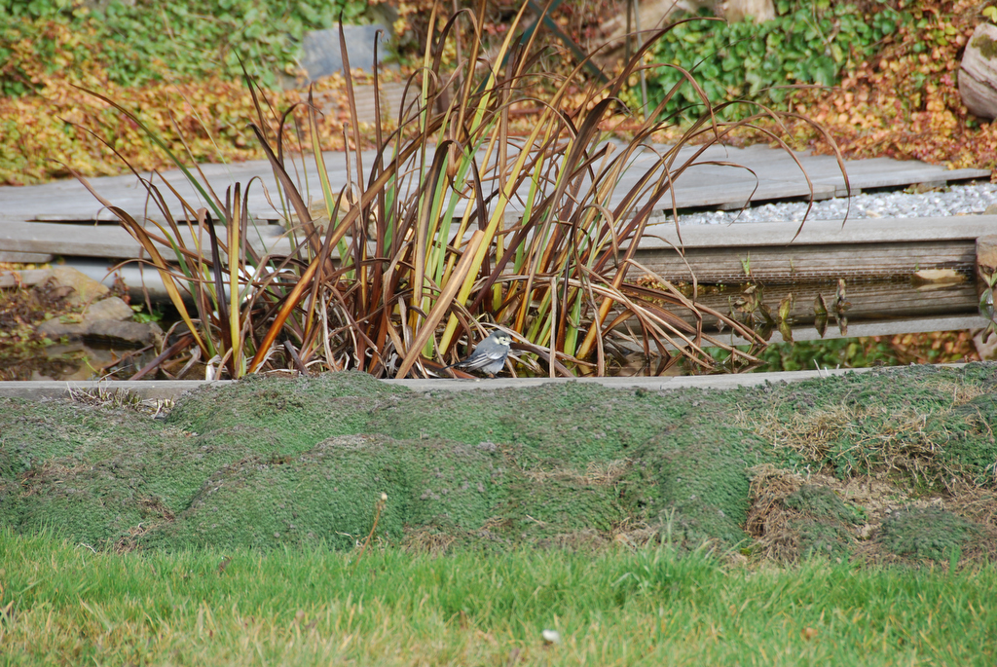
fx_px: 8316
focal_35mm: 300
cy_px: 334
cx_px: 498
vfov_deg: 4.6
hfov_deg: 6.9
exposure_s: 1/125
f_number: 8
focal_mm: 200
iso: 110
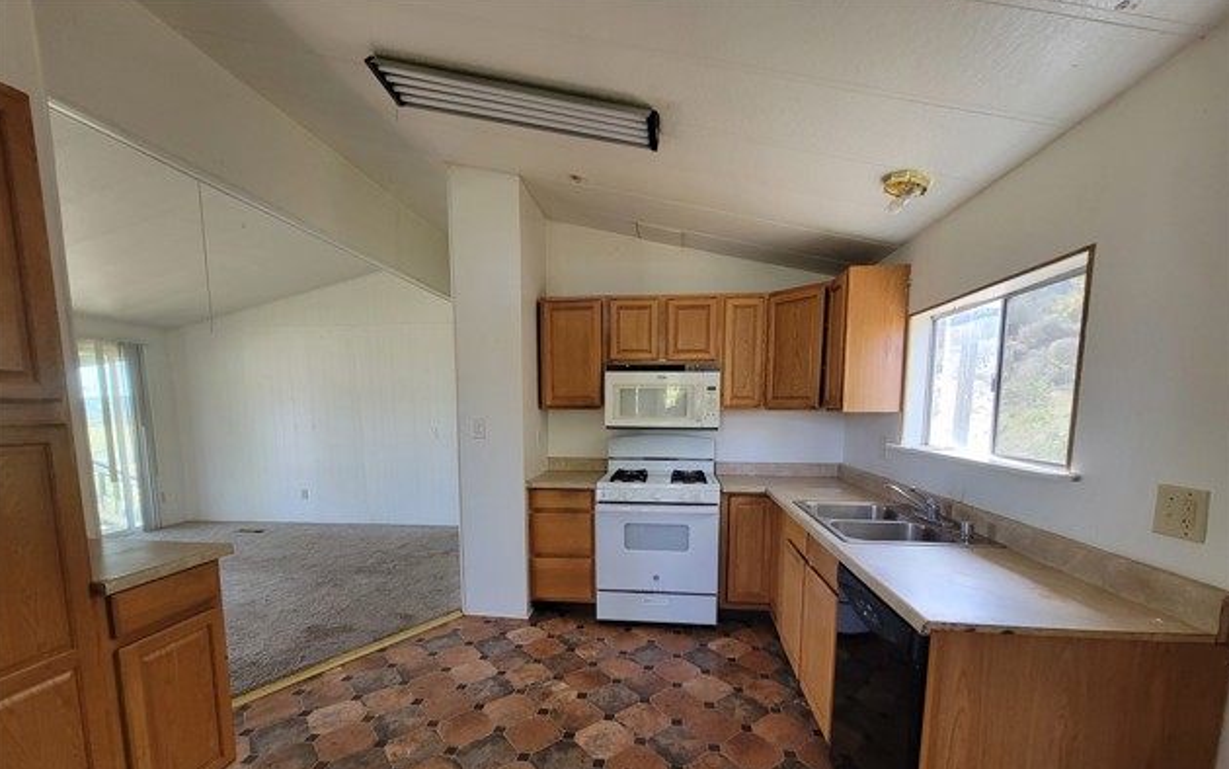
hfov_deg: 105.3
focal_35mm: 14
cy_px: 463
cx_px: 616
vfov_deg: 77.7
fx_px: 469
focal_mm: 2.2
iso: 125
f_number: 2.2
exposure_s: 1/60
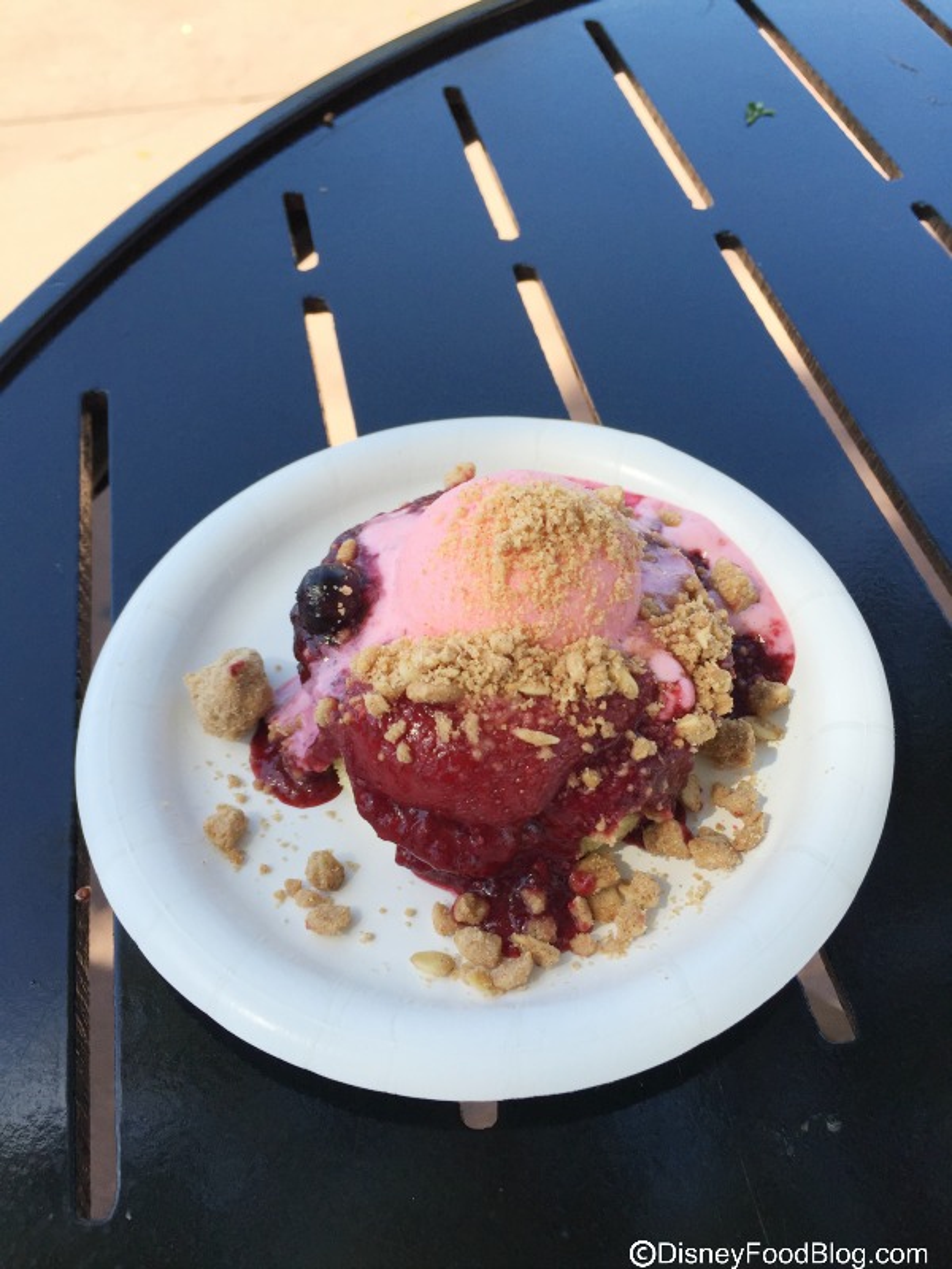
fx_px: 1063
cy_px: 634
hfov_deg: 48.2
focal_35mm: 29
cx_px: 476
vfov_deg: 61.7
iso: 32
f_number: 2.2
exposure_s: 1/534
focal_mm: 4.15
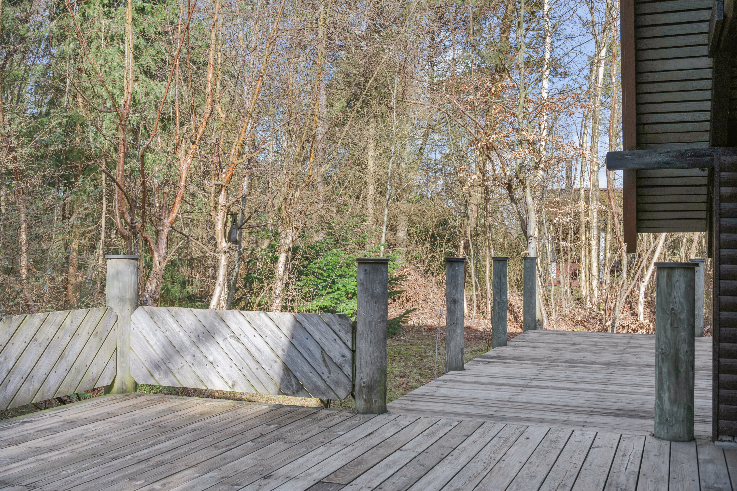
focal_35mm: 39
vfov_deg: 34.2
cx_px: 368
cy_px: 246
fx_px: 798
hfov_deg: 49.6
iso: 400
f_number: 8
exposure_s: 1/250
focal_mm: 39
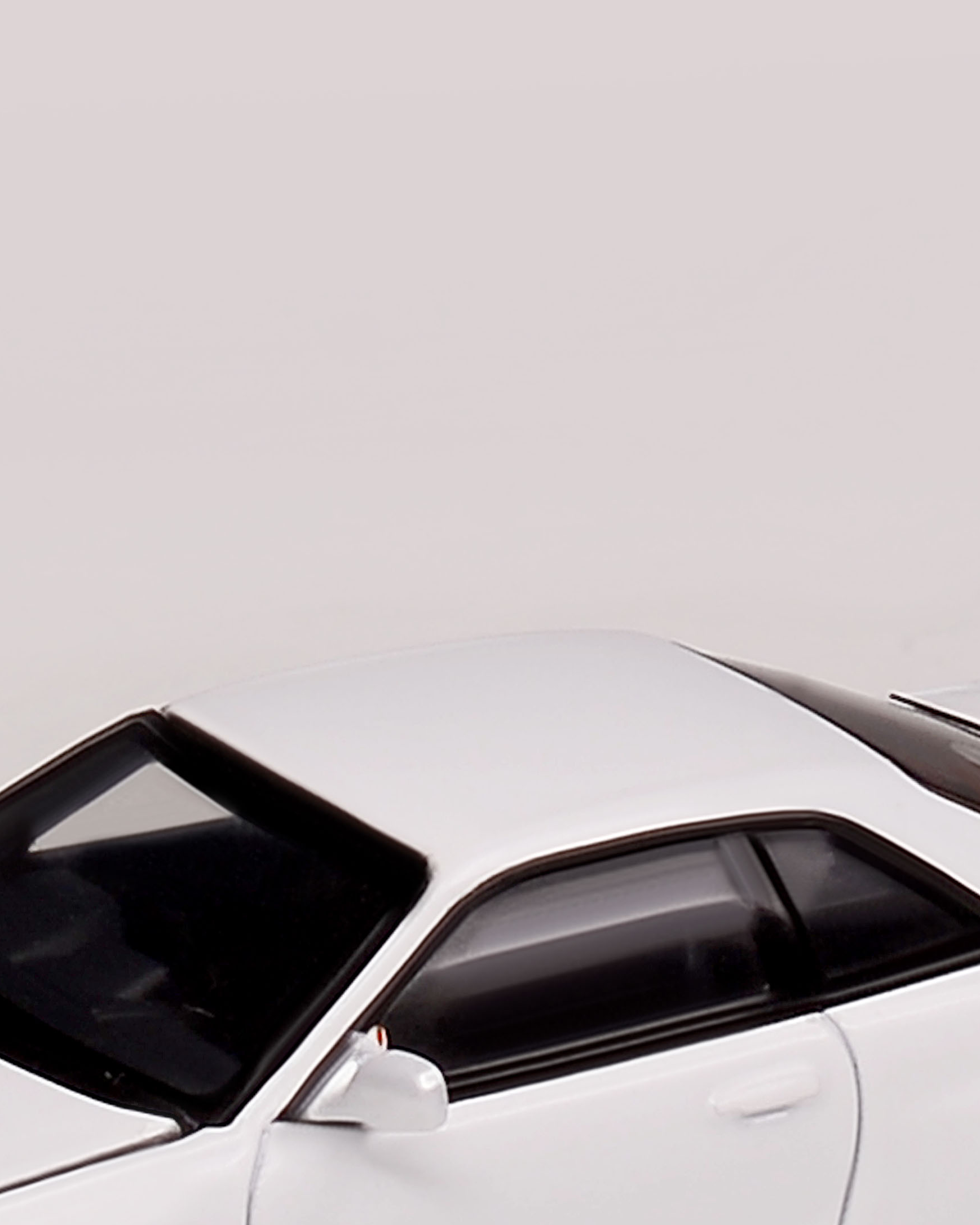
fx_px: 3299
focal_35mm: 91
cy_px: 1015
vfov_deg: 20.7
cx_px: 337
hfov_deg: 16.9
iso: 100
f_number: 16
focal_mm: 35
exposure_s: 13
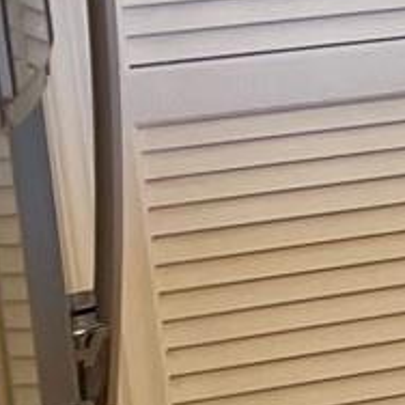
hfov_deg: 7.5
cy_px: 24
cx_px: 1357
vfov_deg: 8.9
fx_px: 2594
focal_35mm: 196
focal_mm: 4.2
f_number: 1.6
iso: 100
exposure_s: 1/60
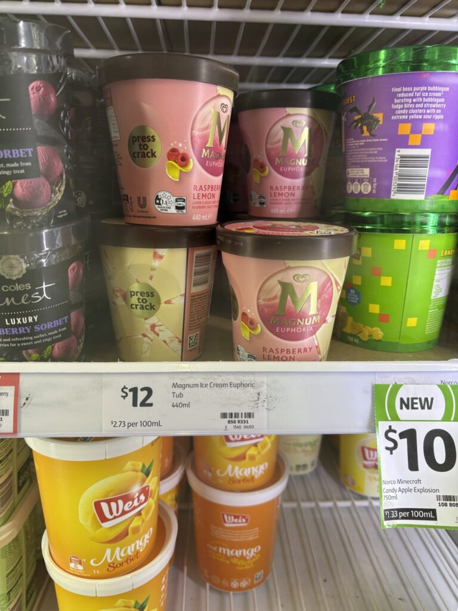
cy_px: 306
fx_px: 459
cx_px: 229
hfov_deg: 53.1
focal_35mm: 26
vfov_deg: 67.3
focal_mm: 5.96
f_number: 1.6
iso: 100
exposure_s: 1/100
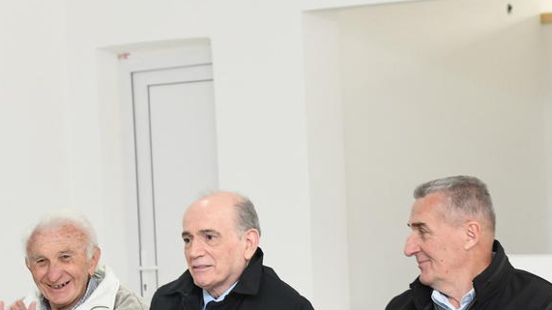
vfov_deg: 8.1
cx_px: 206
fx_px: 2166
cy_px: 351
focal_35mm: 148
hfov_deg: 14.5
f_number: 5.6
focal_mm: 70
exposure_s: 1/250
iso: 4000
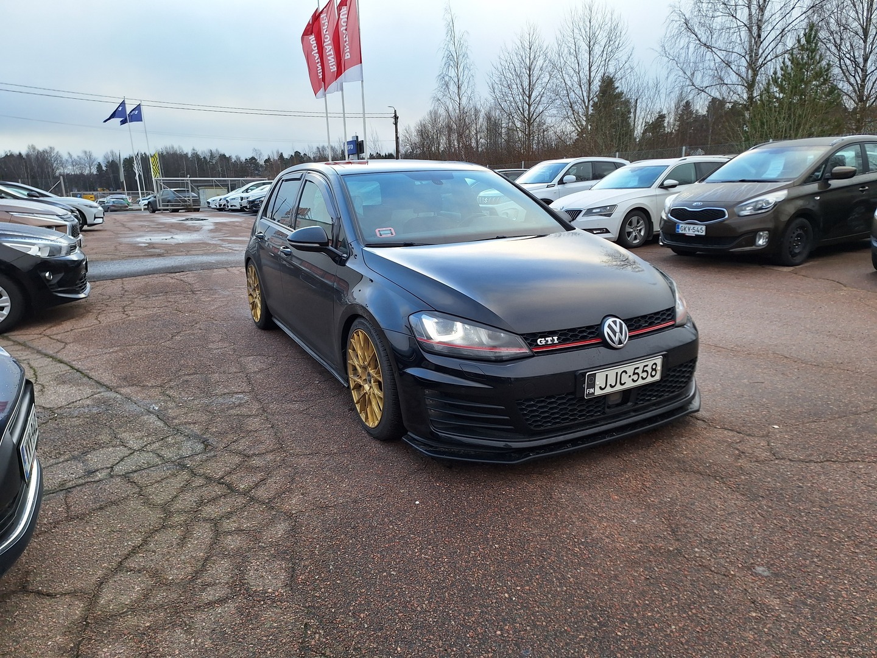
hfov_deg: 73.9
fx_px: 583
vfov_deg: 58.9
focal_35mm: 23
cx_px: 438
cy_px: 329
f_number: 1.8
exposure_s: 1/321
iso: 40
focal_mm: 5.54
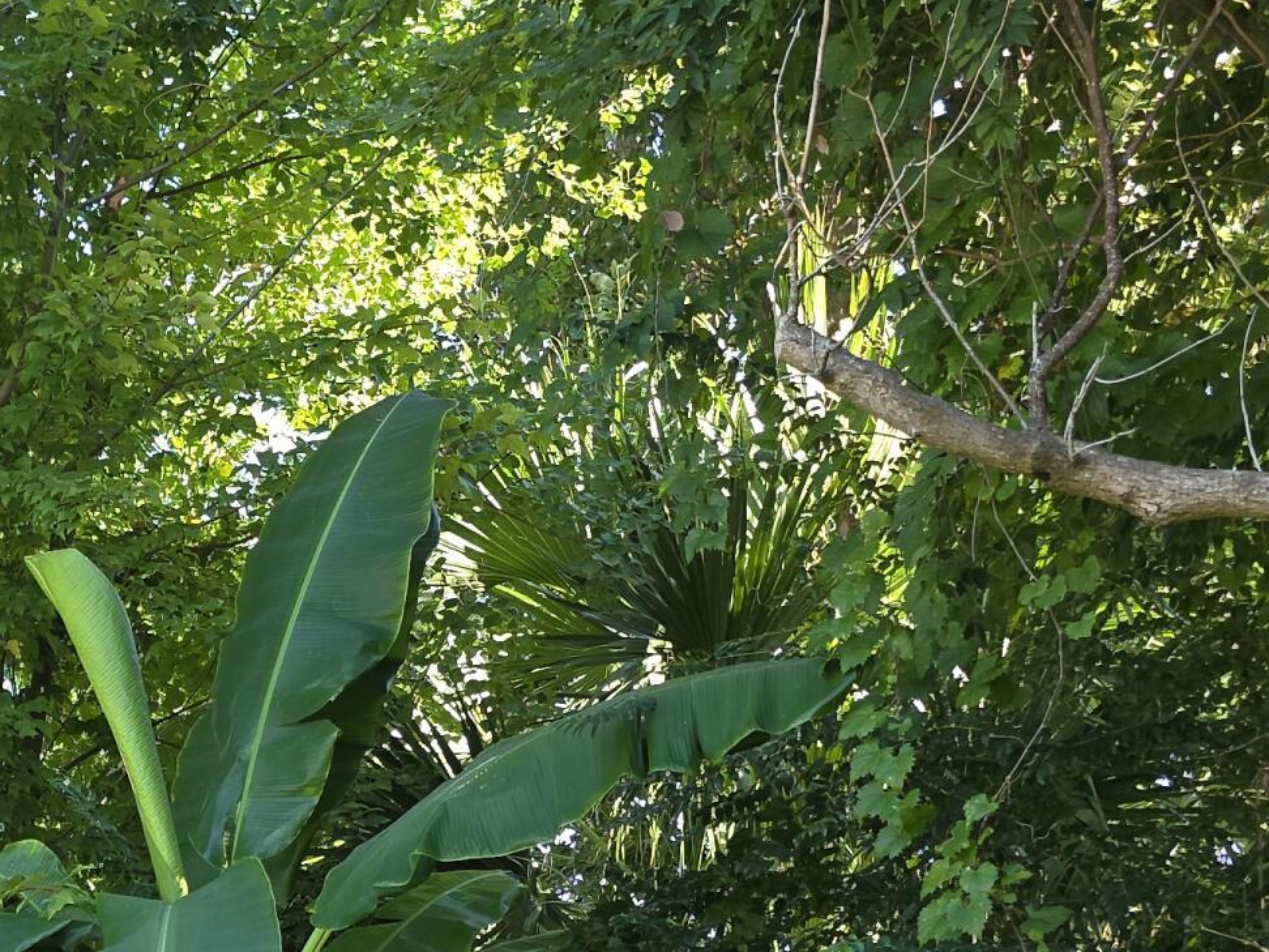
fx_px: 2603
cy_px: 1252
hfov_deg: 25.6
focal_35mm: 71
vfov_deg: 19.1
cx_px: -80
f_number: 1.7
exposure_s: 1/60
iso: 16
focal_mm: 6.3
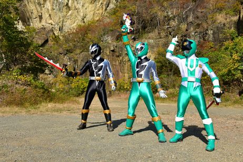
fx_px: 297
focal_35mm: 44
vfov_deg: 30.5
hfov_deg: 44.5
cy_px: 81
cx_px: 122
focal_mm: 44
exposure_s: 1/1000
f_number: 10
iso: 400
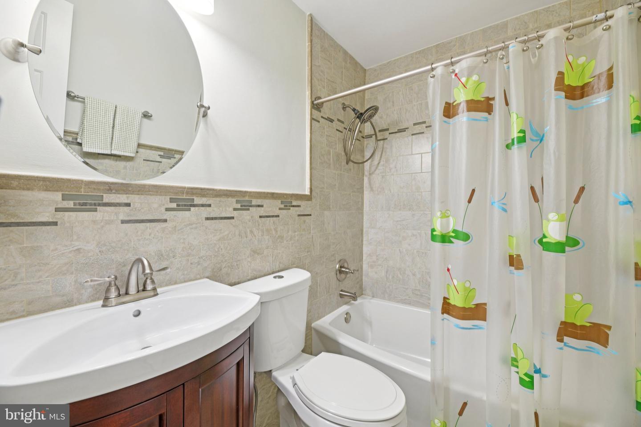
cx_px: 320
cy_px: 214
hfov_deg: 104.3
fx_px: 249
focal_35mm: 14
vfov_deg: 81.2
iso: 400
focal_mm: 14
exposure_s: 1/15
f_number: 8
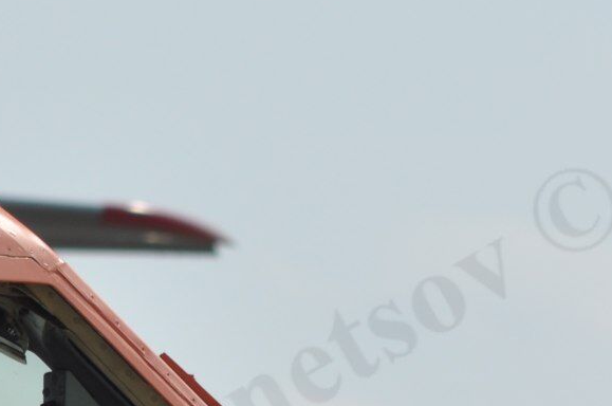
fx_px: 18923
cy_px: 585
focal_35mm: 1115
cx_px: -82
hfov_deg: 1.9
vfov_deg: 1.2
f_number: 8
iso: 200
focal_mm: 210
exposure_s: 1/1000
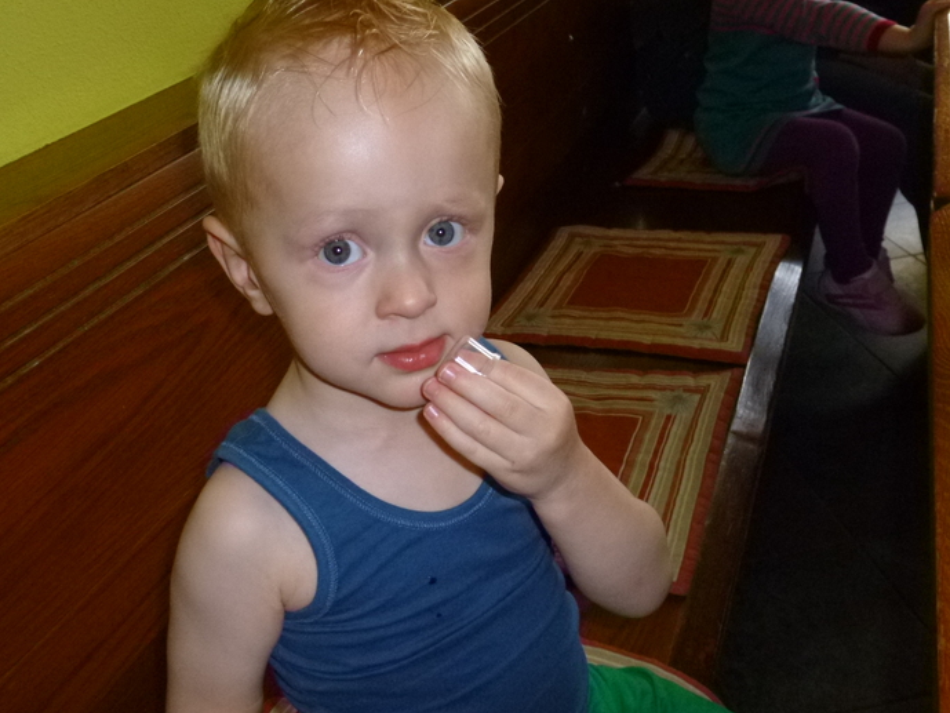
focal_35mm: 36
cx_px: 455
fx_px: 988
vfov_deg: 39.6
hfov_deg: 51.3
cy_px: 320
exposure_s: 1/125
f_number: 3.4
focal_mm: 5.6
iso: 400
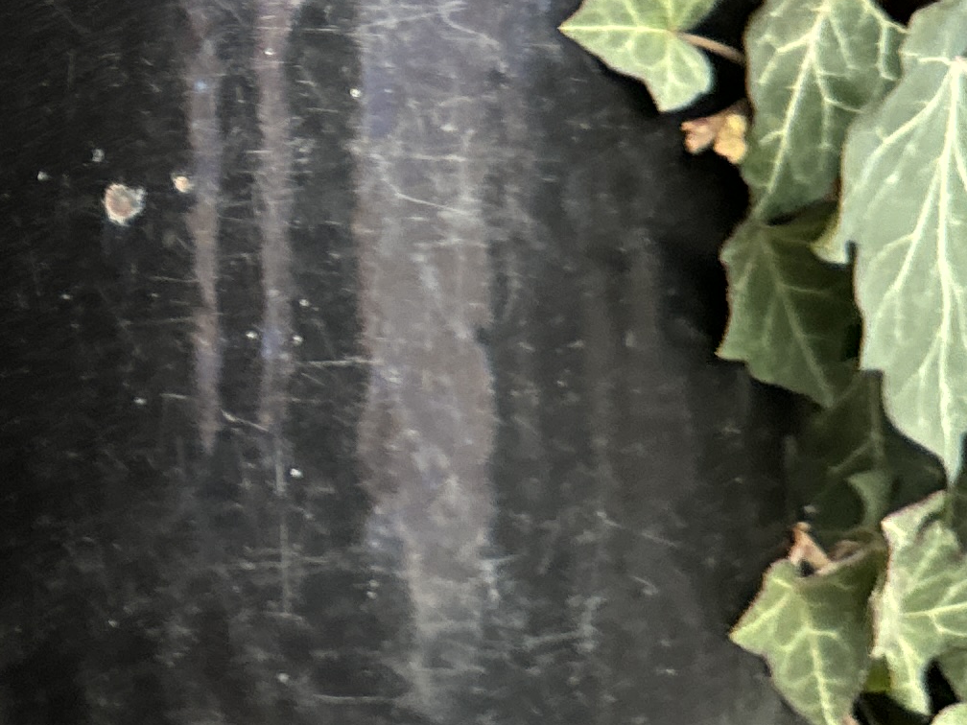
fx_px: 2682
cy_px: -198
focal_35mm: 96
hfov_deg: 18.4
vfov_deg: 14.8
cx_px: -422
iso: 400
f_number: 1.78
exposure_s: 1/60
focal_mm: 6.86
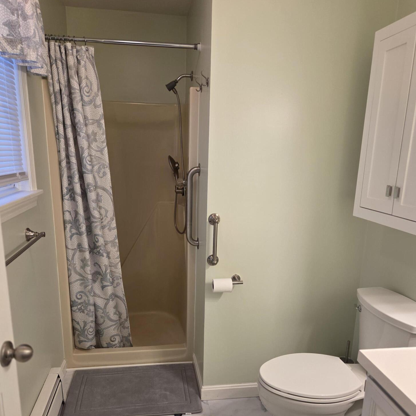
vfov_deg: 56.8
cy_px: 252
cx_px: 205
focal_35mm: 28
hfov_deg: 57.3
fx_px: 381
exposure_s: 1/120
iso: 160
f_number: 1.8
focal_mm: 5.4
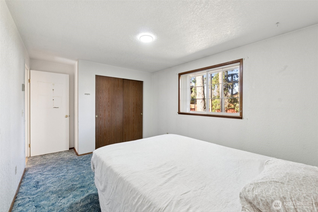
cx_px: 159
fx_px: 132
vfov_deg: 77.3
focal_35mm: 15
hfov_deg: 100.4
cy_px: 106
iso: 250
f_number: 9
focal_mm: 10
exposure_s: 1/5
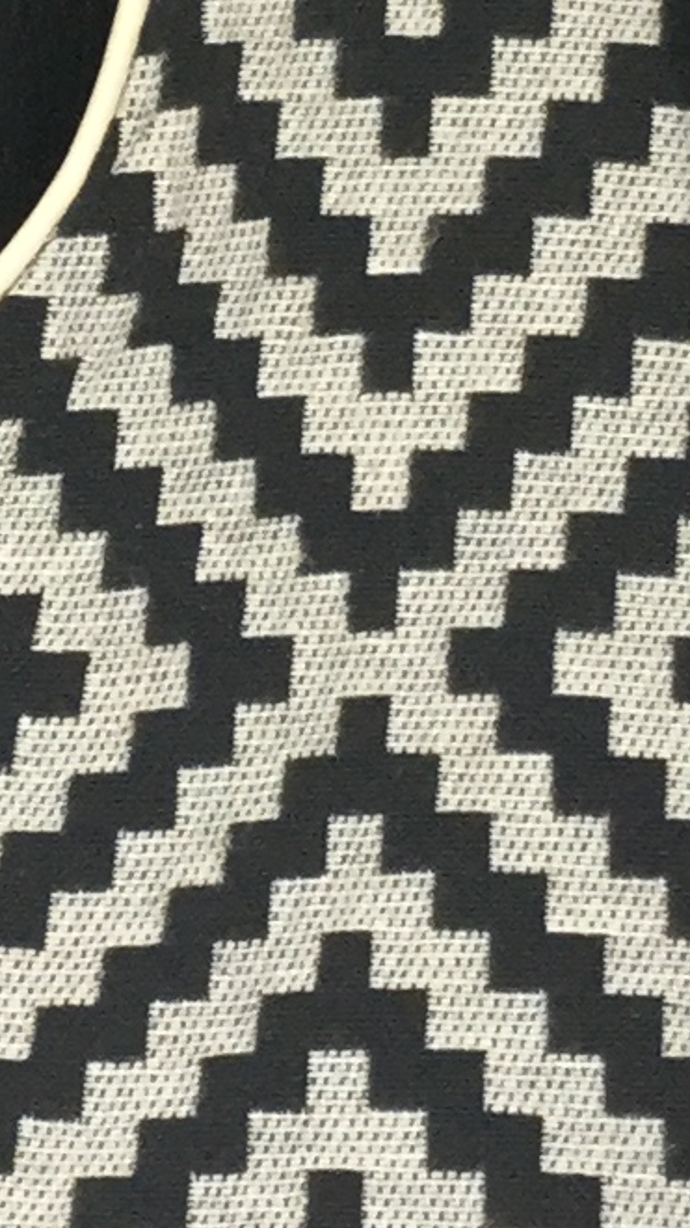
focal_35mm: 167
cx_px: -353
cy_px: 199
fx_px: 5435
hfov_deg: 7.1
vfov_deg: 12.8
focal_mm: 3.3
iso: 80
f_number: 2.4
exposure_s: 1/33
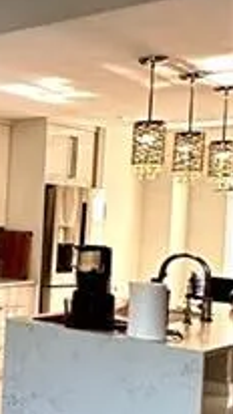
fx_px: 626
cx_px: -343
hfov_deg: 13.9
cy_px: 215
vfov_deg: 36.6
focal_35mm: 57
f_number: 2.2
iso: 250
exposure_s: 1/60
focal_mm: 2.22
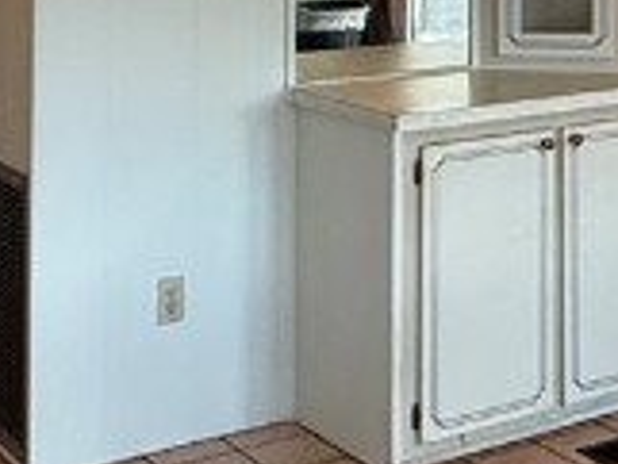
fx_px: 1590
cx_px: 599
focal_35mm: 89
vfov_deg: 15.5
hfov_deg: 21.3
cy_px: -211
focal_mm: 2.22
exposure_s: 1/120
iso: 320
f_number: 2.2
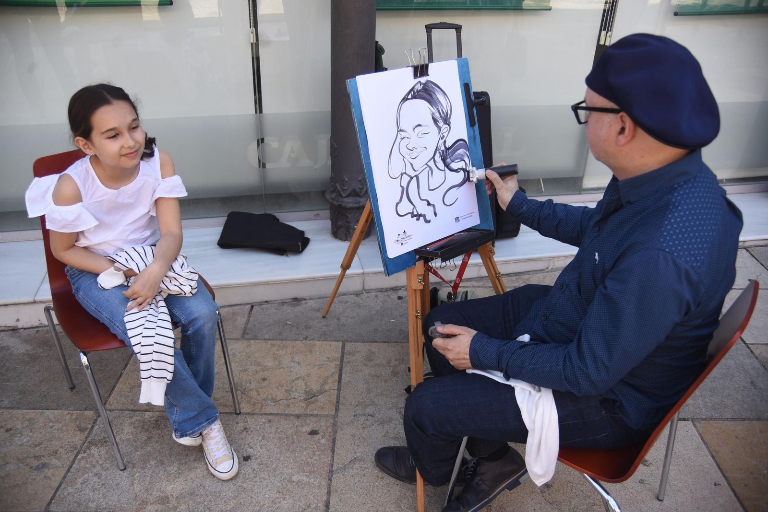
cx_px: 384
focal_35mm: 29
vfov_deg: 45.0
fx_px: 619
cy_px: 256
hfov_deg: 63.6
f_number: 5.6
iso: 200
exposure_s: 1/200
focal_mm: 29
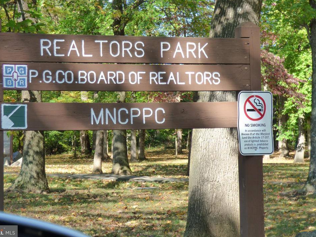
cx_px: 147
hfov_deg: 20.9
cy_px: 111
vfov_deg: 15.7
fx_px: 858
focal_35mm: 94
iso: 200
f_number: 4.6
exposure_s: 1/125
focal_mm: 15.56
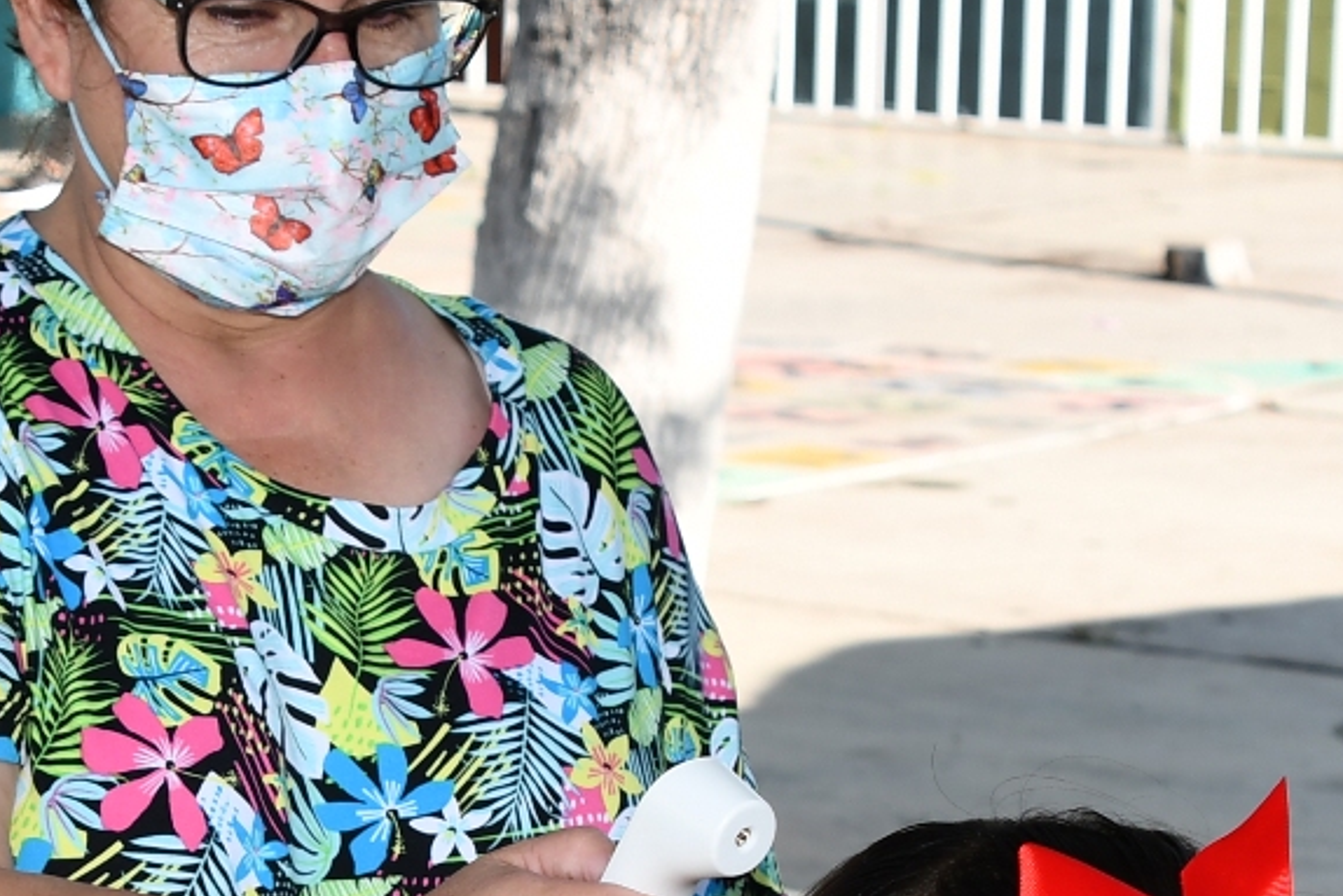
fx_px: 5970
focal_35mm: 160
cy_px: 898
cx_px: 409
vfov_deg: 8.5
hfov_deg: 12.8
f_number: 6.3
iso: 100
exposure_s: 1/250
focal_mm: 30
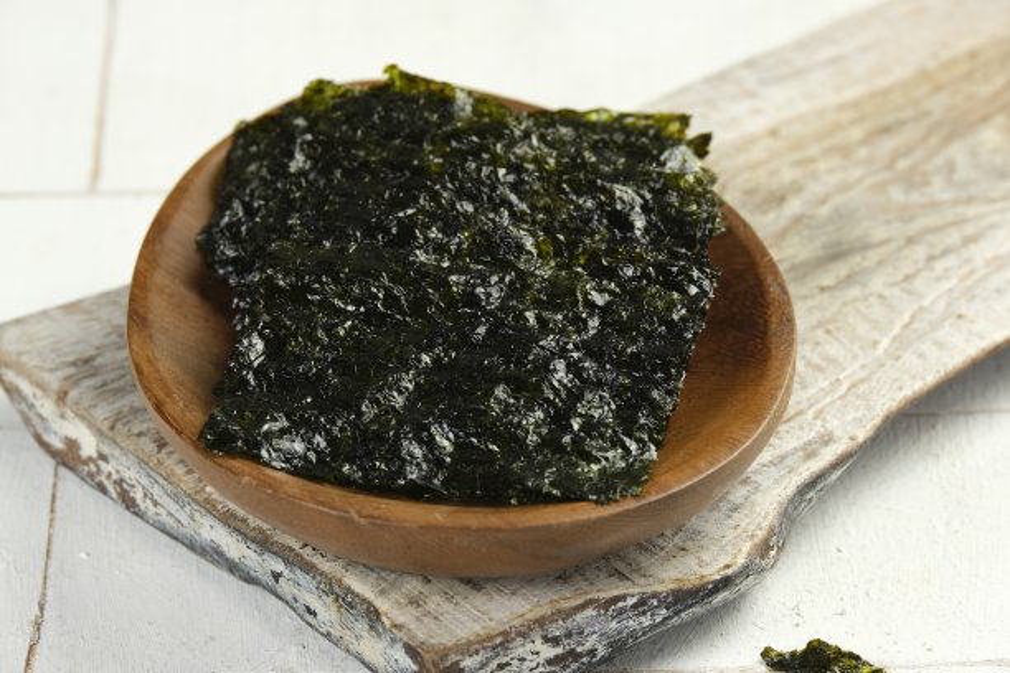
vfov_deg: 6.5
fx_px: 5947
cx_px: 505
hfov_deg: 9.7
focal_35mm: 212
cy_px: 336
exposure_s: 1/125
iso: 200
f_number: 8
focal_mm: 141.3
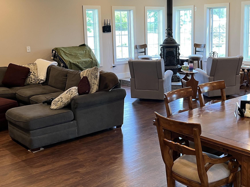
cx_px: 140
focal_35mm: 46
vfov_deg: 31.4
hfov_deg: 41.2
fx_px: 332
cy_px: 73
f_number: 1.6
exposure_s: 1/60
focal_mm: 5.1
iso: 80
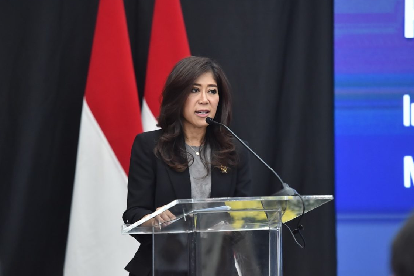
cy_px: 142
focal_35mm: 171
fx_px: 1966
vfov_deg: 8.0
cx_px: 197
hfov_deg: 12.0
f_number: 2.8
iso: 4000
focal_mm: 160
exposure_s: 1/500
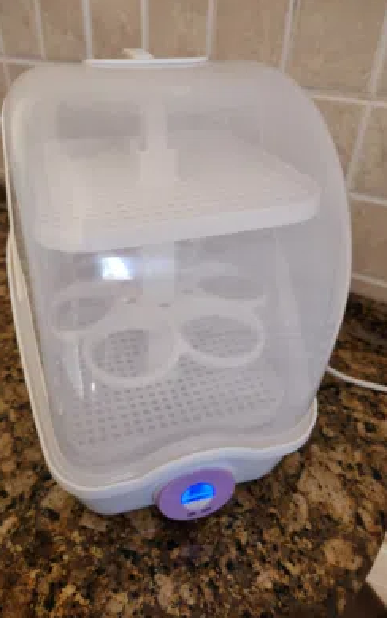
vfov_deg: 72.5
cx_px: 165
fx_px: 422
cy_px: 314
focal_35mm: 25
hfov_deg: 49.1
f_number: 1.8
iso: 160
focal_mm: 5.4
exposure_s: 1/100
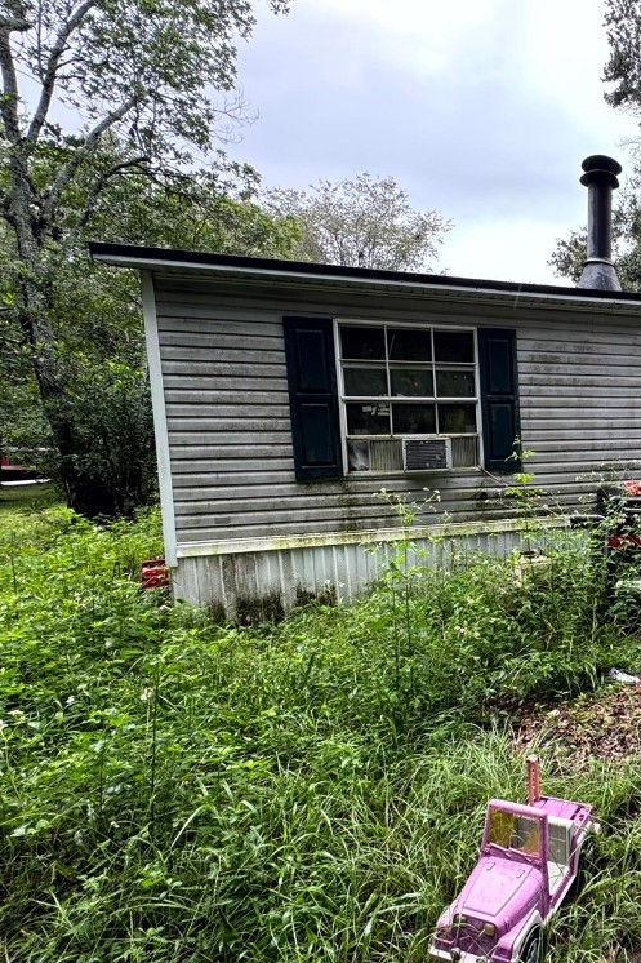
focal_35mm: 20
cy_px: 475
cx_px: 659
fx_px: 534
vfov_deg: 84.0
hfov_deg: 49.0
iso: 40
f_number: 2.2
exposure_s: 1/153
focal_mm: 2.22
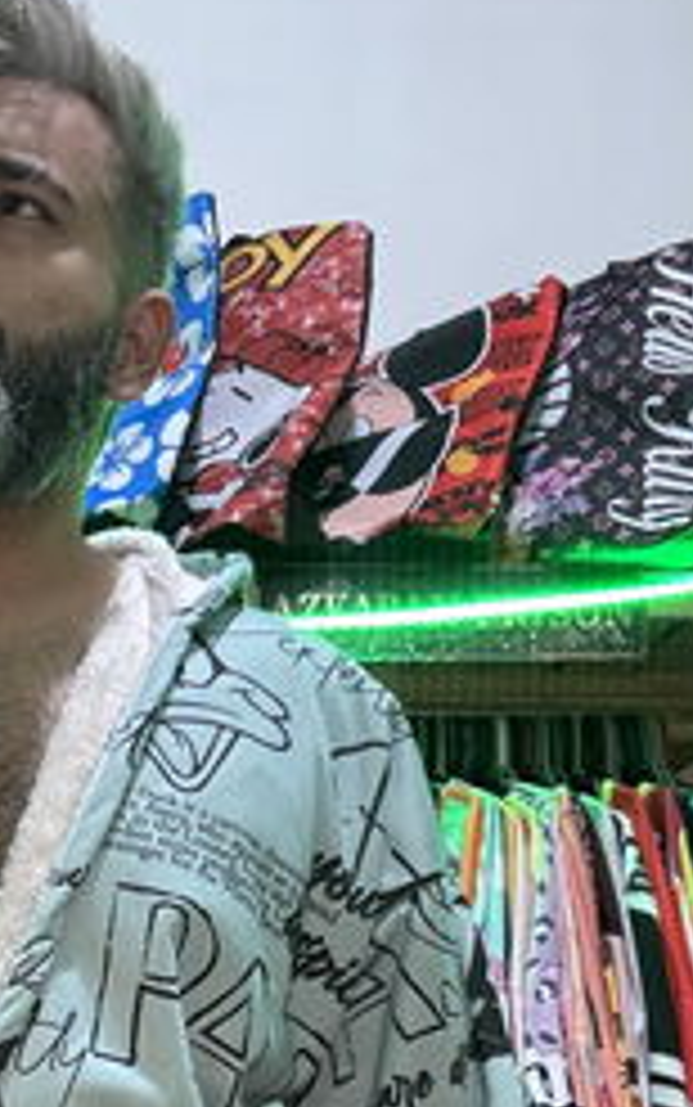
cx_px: -40
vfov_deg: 27.8
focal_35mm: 69
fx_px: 2083
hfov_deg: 18.3
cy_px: 1132
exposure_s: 1/25
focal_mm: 2.69
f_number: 1.9
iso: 320
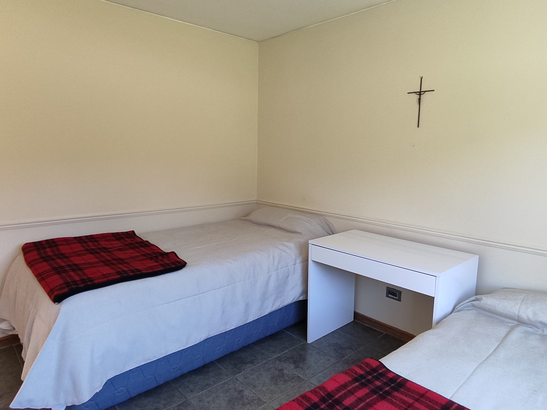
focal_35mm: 23
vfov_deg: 58.9
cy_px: 205
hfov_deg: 73.9
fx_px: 363
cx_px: 274
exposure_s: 1/50
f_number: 2.2
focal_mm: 1.6
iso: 91
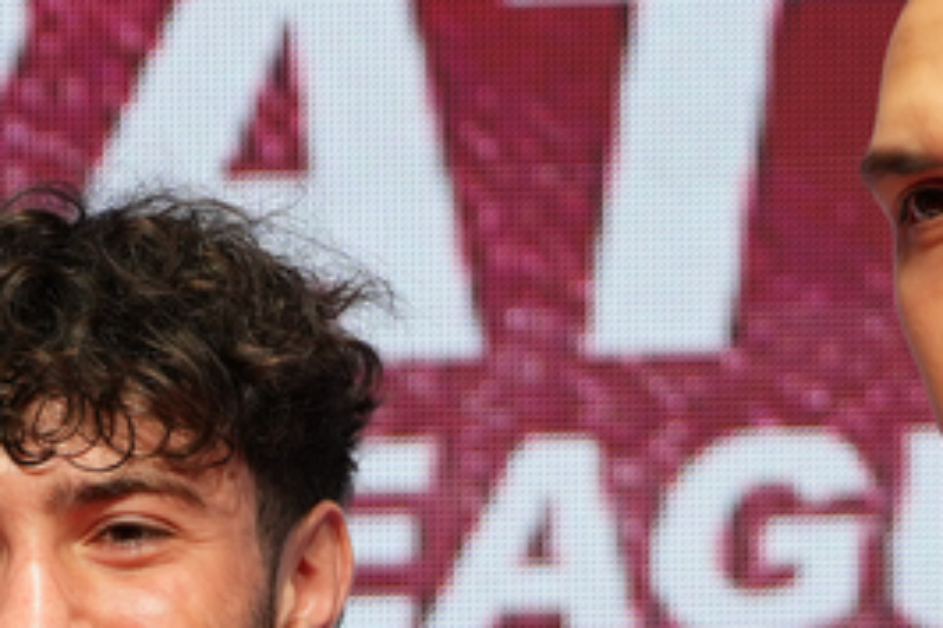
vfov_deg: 1.5
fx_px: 23638
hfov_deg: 2.3
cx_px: -472
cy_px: 1359
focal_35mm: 903
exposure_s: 1/250
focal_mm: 150
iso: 250
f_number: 2.8
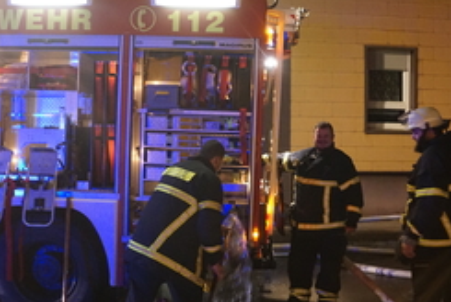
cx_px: 254
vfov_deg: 30.6
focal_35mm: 44
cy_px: 165
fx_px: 552
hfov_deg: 44.4
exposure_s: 1/50
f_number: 3.5
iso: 3200
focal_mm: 18
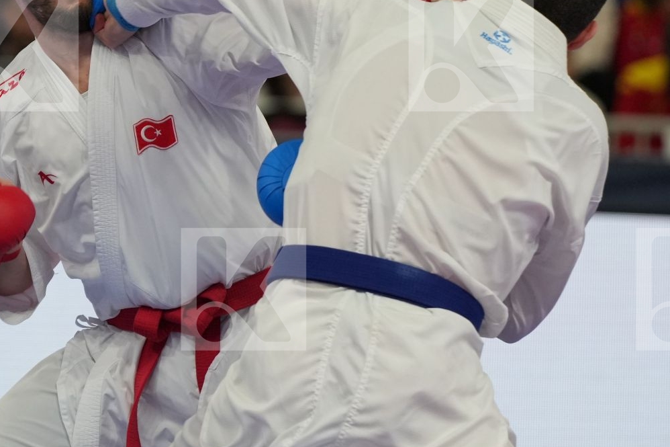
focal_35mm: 413
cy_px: 50
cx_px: 244
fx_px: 7685
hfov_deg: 5.0
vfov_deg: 3.3
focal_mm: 153
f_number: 2.8
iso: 1600
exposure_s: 1/1000
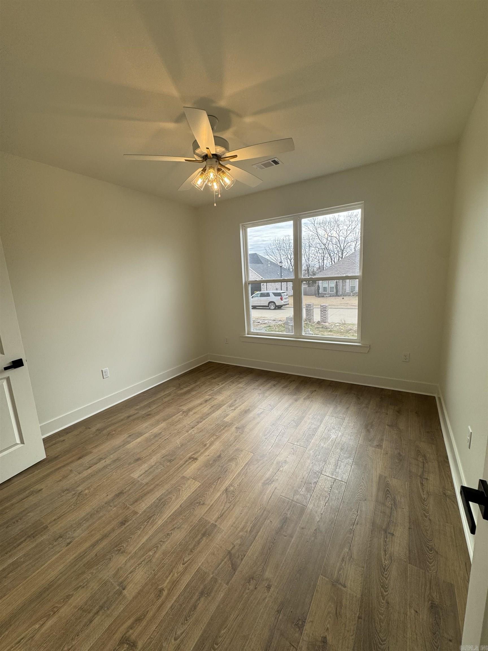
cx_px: 244
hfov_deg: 85.7
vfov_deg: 102.1
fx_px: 263
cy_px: 326
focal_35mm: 14
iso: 40
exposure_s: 1/316
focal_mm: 2.22
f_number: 2.2
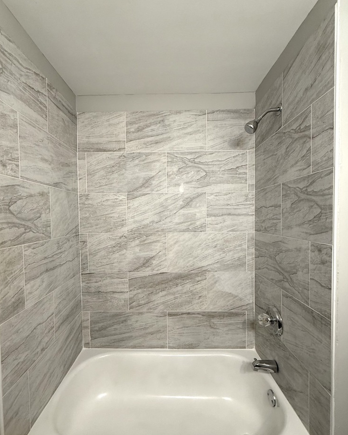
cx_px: 166
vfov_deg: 93.1
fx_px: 206
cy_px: 224
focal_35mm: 16
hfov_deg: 80.3
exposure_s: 1/120
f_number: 2.2
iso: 160
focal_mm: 2.22
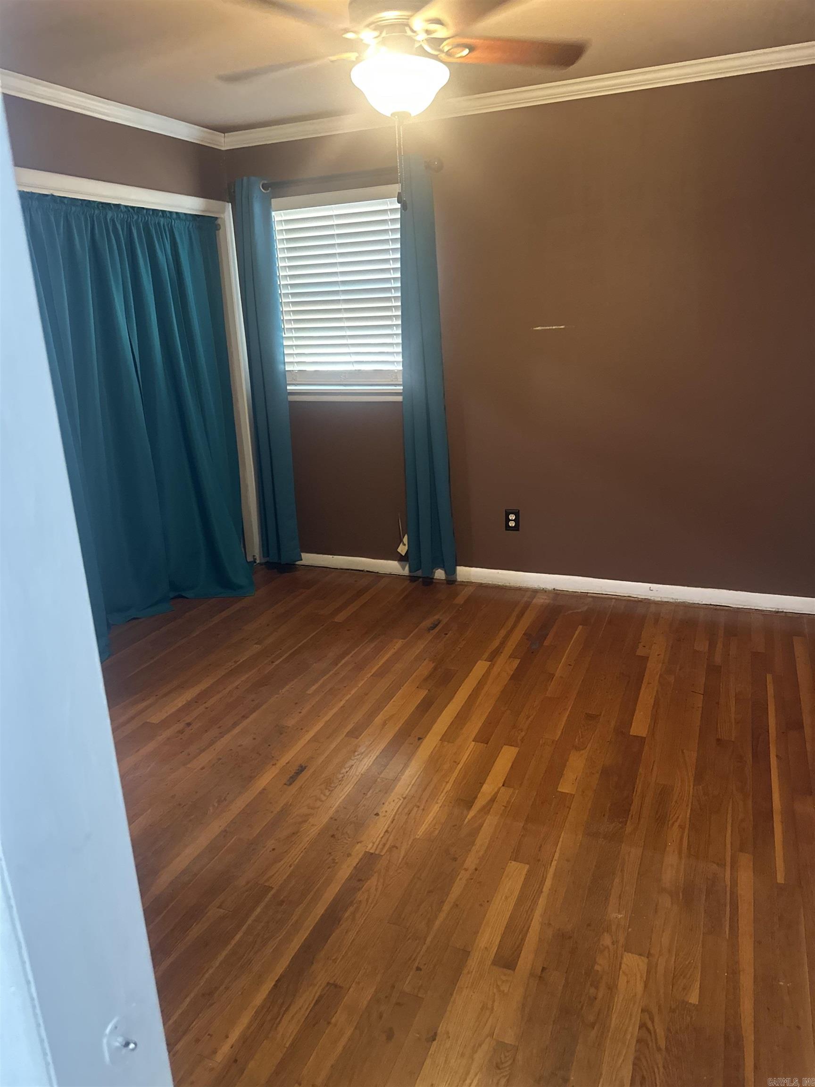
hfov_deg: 56.8
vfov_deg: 71.6
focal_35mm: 24
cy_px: 544
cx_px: 408
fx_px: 753
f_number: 1.78
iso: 800
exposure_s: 1/40
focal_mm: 6.86
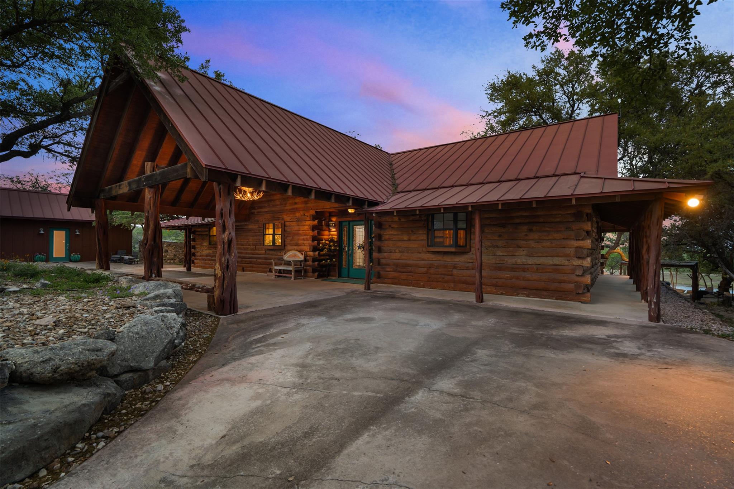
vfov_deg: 73.7
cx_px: 367
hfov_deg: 96.7
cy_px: 244
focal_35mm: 16
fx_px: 326
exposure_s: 1/50
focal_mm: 16
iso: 400
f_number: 5
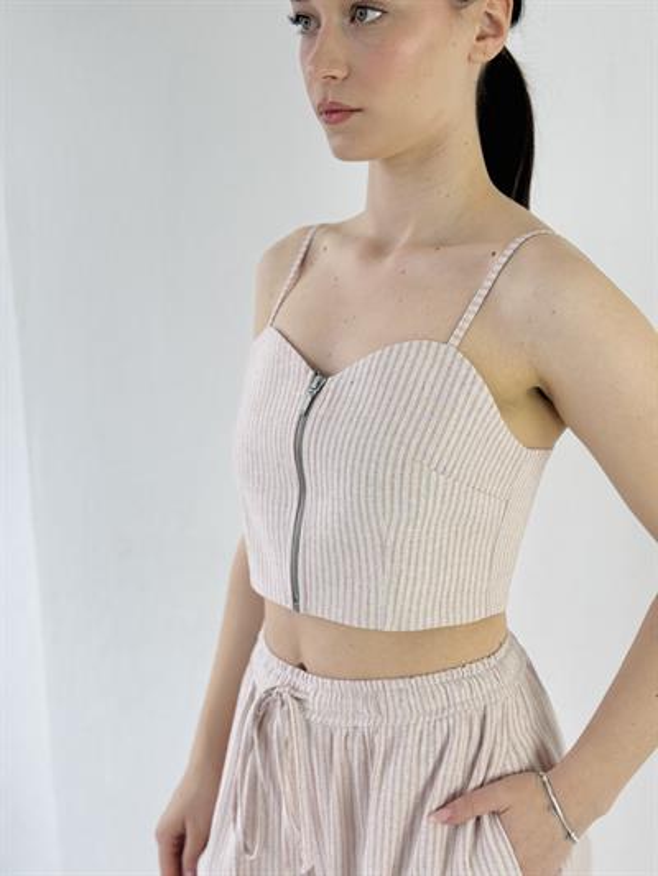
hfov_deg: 30.3
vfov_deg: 39.6
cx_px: 329
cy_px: 438
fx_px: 1216
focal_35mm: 48
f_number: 1.78
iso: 64
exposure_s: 1/153
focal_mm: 6.76
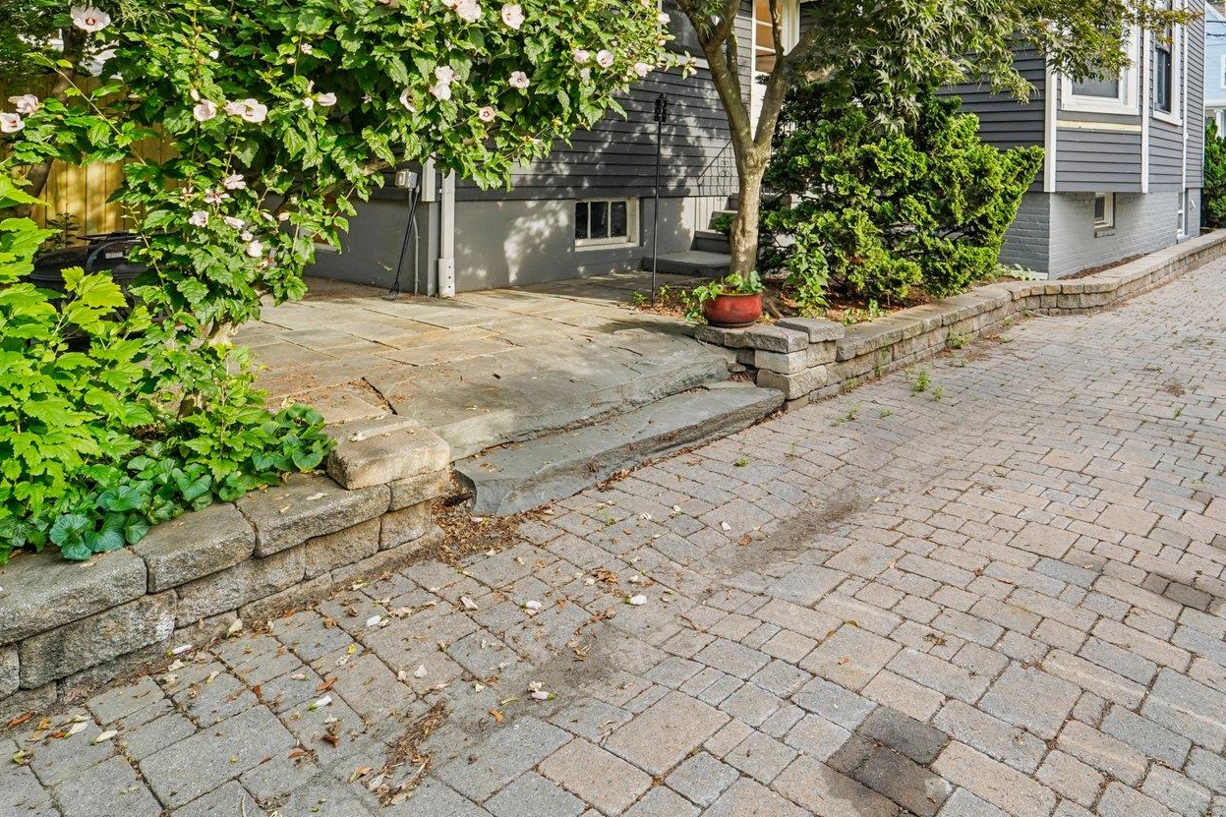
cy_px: 173
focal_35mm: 23
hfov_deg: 74.0
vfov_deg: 51.9
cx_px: 807
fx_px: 783
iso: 400
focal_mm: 14
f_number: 8
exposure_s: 1/80
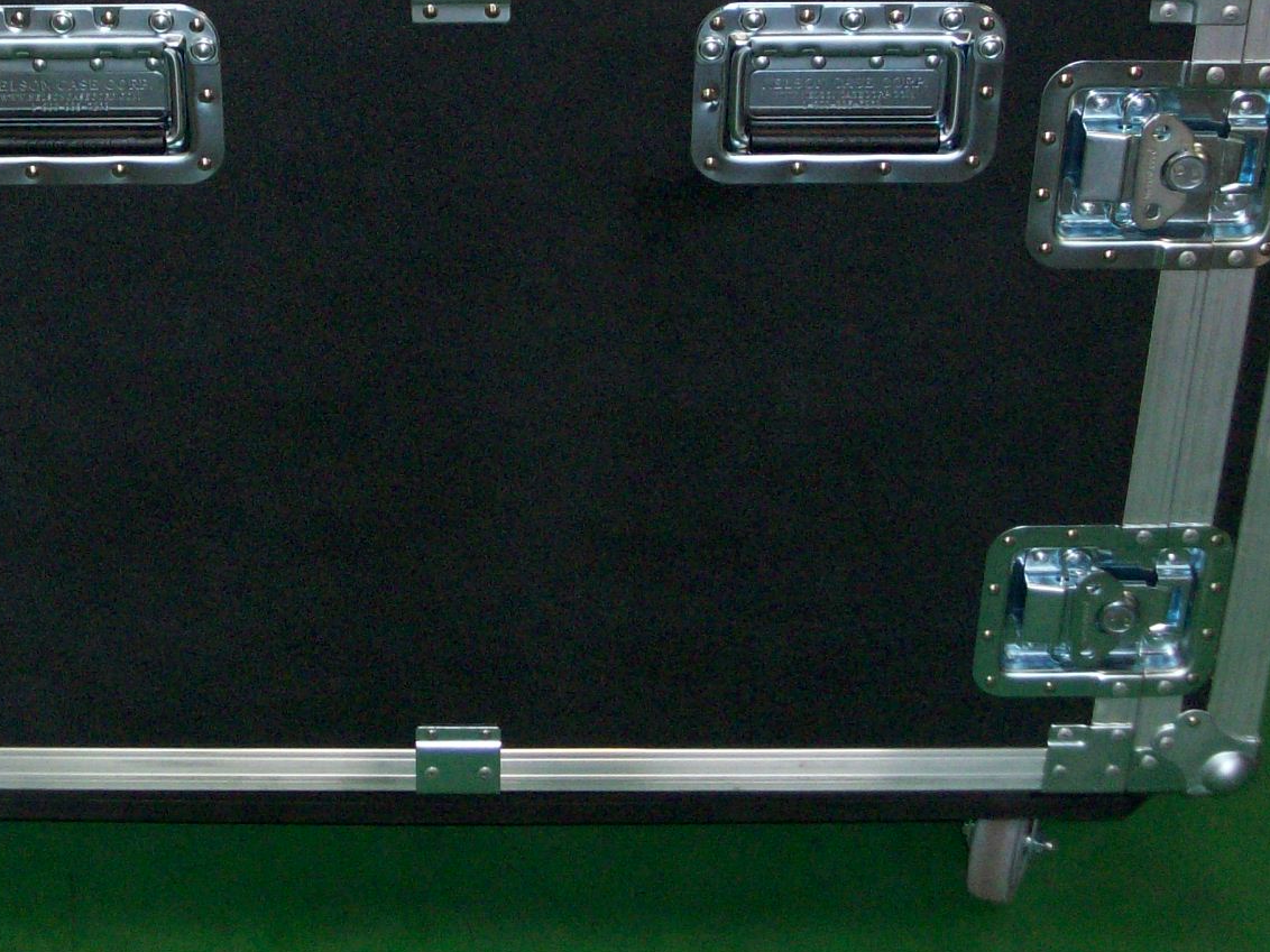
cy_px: 205
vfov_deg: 19.2
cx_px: 485
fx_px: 2788
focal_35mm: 76
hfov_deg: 25.6
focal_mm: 7.1
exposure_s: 1/32.6
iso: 160
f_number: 3.2
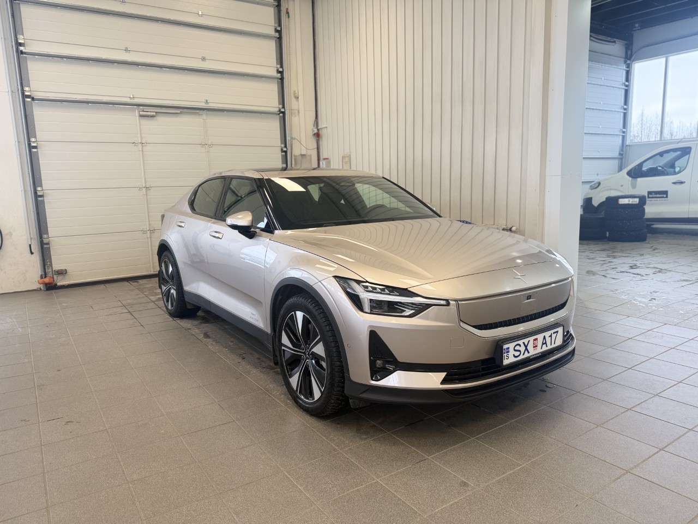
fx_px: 484
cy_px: 262
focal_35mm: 24
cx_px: 349
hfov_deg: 71.6
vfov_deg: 56.8
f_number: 1.78
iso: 64
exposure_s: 1/100
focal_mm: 6.76
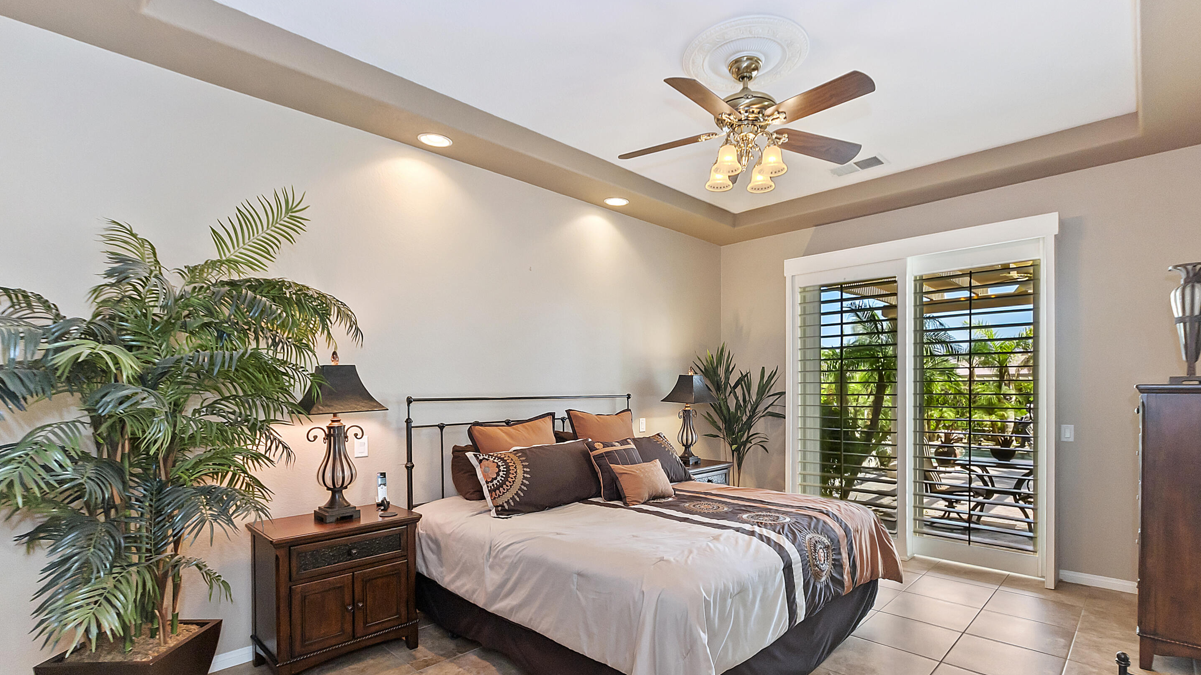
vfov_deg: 49.4
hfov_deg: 78.7
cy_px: 377
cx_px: 621
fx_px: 732
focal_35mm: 23
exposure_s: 1/30
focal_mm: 14
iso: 400
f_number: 5.6
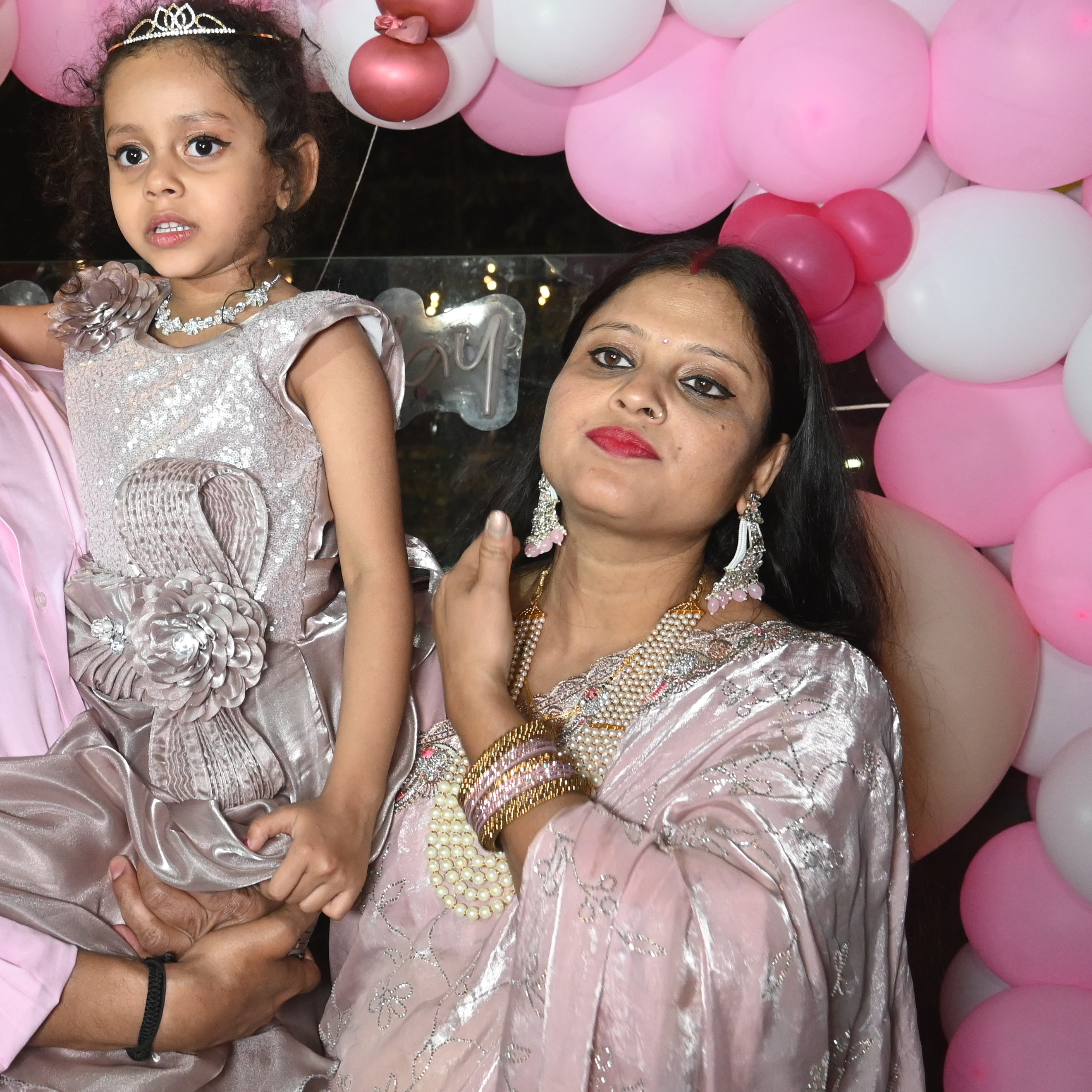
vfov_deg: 39.1
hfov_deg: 37.8
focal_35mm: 43
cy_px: 497
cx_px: 226
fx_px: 1535
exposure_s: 1/125
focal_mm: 16
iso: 1600
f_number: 3.5
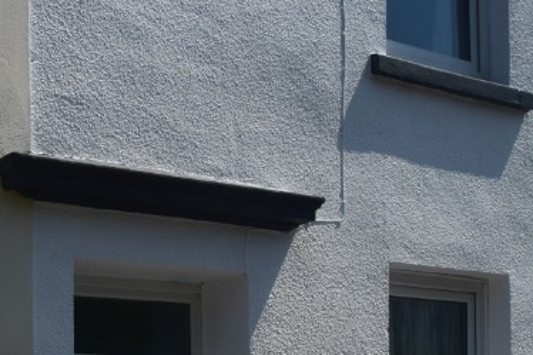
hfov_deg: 27.2
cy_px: 454
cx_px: 170
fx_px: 1095
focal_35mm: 74
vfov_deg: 17.3
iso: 250
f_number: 11
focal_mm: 18
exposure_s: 1/500
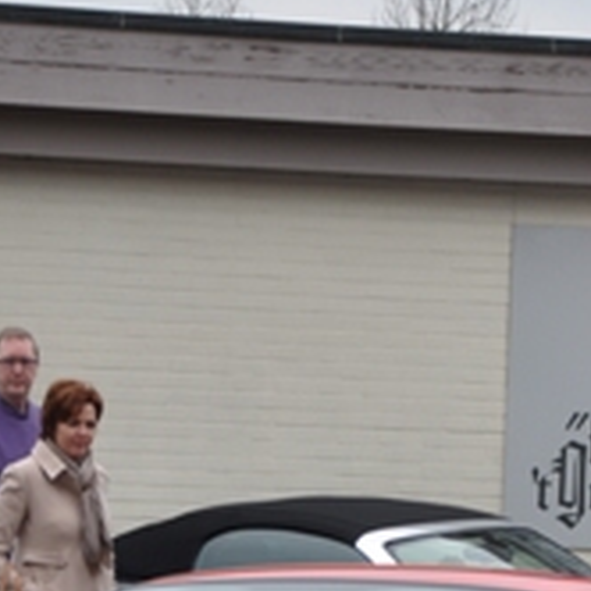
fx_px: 3960
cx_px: 470
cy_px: 701
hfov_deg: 8.5
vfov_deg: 8.4
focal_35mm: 205
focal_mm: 42
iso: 200
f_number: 4.8
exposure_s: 1/125
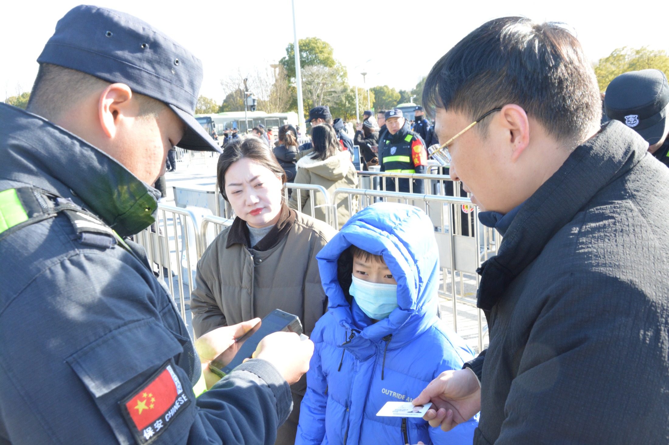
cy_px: 222
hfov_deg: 51.3
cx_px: 334
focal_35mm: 38
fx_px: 697
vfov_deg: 35.5
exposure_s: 1/250
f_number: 8
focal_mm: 25
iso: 1250
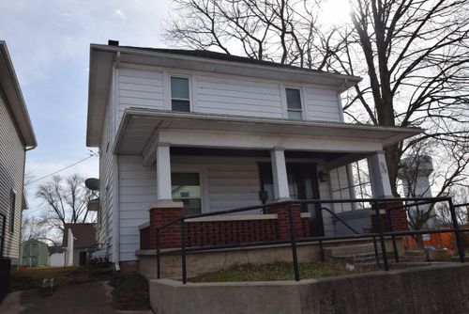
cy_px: 157
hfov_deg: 61.9
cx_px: 234
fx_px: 391
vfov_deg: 43.7
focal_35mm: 30
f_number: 10
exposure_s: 1/400
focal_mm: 20
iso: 200
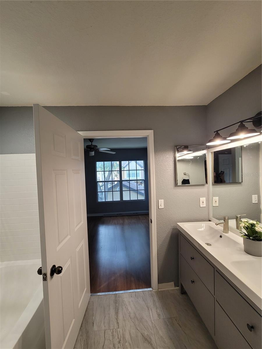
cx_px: 131
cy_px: 174
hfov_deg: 89.9
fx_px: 131
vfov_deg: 106.2
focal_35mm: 13
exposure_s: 1/59
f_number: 2.2
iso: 160
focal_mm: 2.2
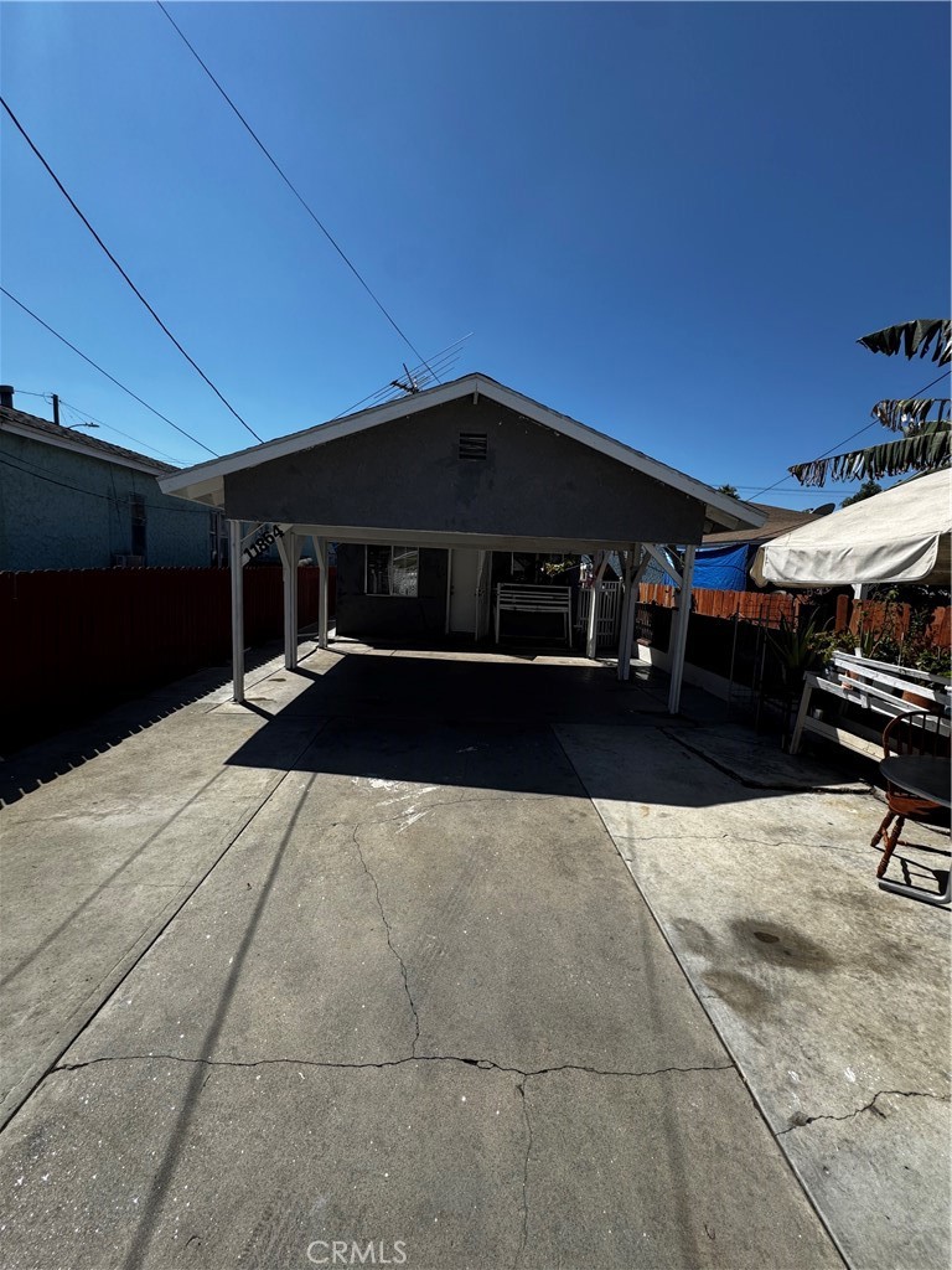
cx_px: 476
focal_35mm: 14
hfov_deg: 85.7
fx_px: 513
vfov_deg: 102.1
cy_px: 635
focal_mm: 2.22
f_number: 2.2
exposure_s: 1/1672
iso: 50
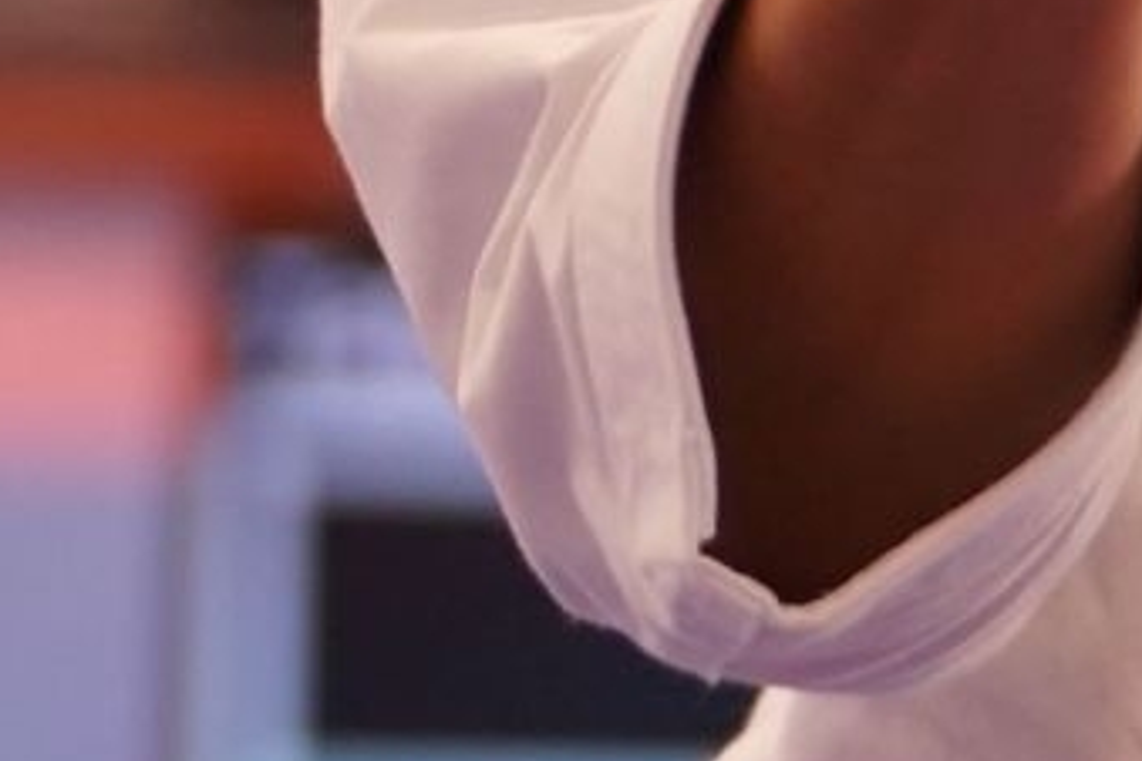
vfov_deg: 1.3
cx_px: 1627
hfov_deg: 2.0
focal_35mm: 1042
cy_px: -458
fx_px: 33052
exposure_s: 1/400
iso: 800
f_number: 2.8
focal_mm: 131
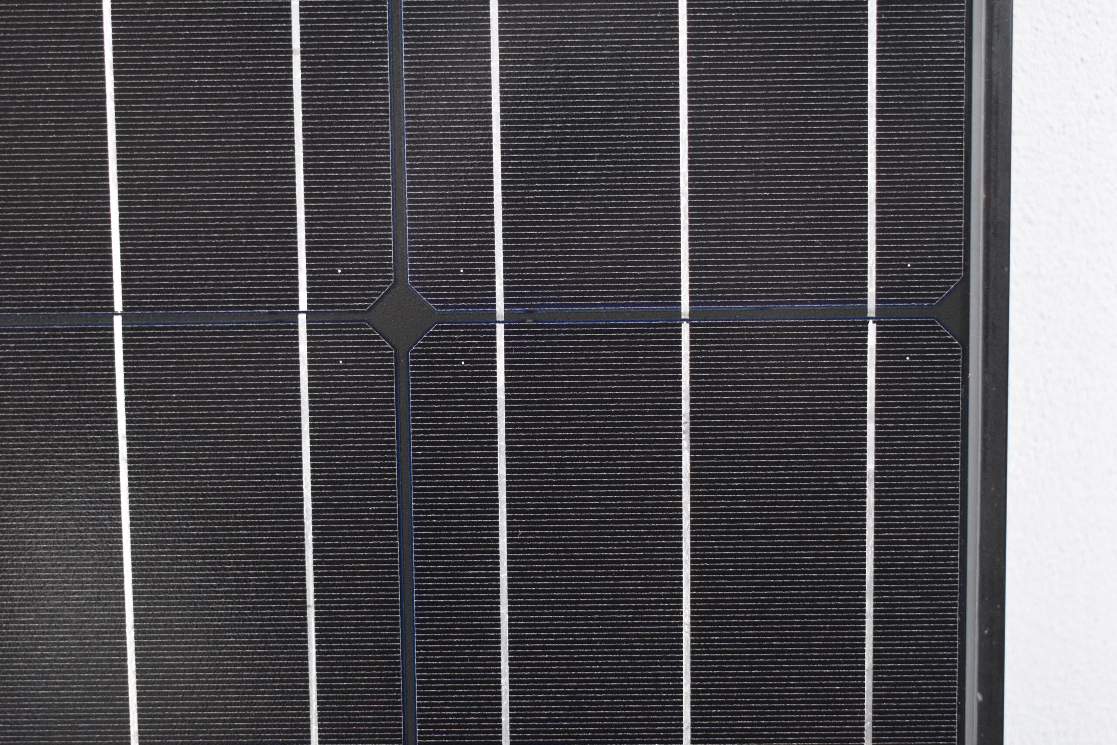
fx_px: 1862
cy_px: 372
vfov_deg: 22.6
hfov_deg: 33.4
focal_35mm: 60
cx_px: 558
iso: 2200
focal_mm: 40
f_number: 5
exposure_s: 1/125
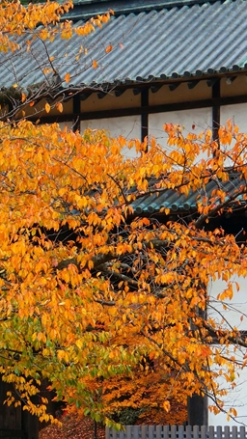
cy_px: 216
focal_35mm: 162
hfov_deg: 7.4
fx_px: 1890
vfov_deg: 13.2
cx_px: -34
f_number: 5.6
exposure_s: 1/160
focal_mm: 58.8
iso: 400
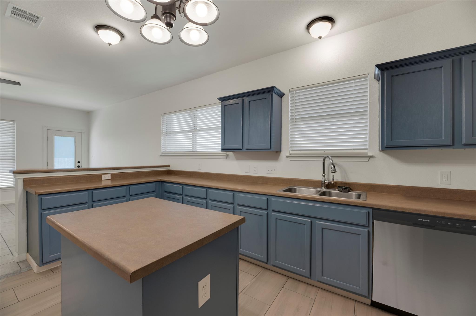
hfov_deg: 104.3
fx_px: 185
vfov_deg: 81.1
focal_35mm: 14
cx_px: 238
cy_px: 158
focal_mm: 14
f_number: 8
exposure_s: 1/50
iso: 800
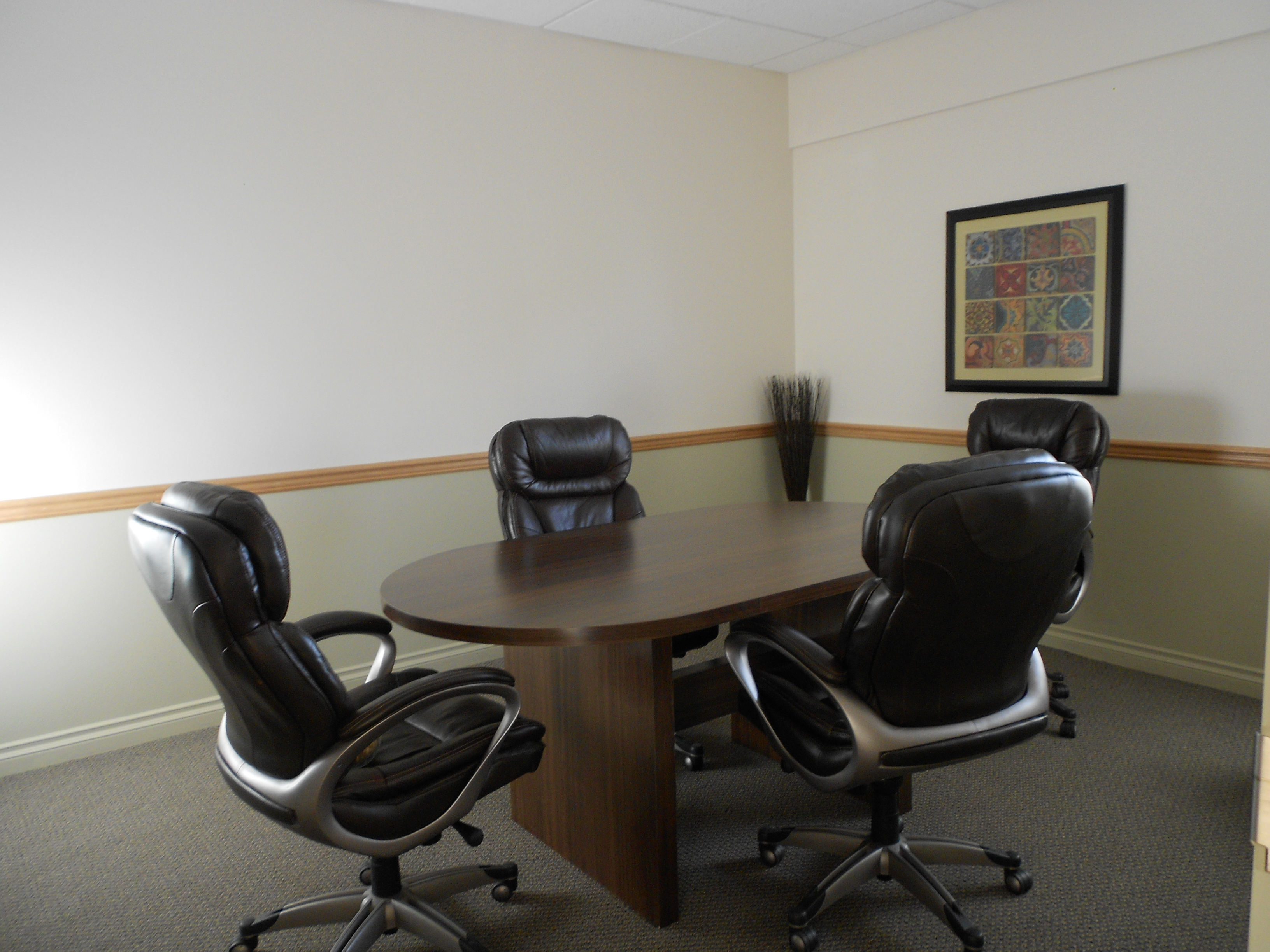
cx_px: 635
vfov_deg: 53.1
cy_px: 476
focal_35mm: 26
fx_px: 954
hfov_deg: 67.3
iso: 125
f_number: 3.2
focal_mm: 4.6
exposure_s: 1/30
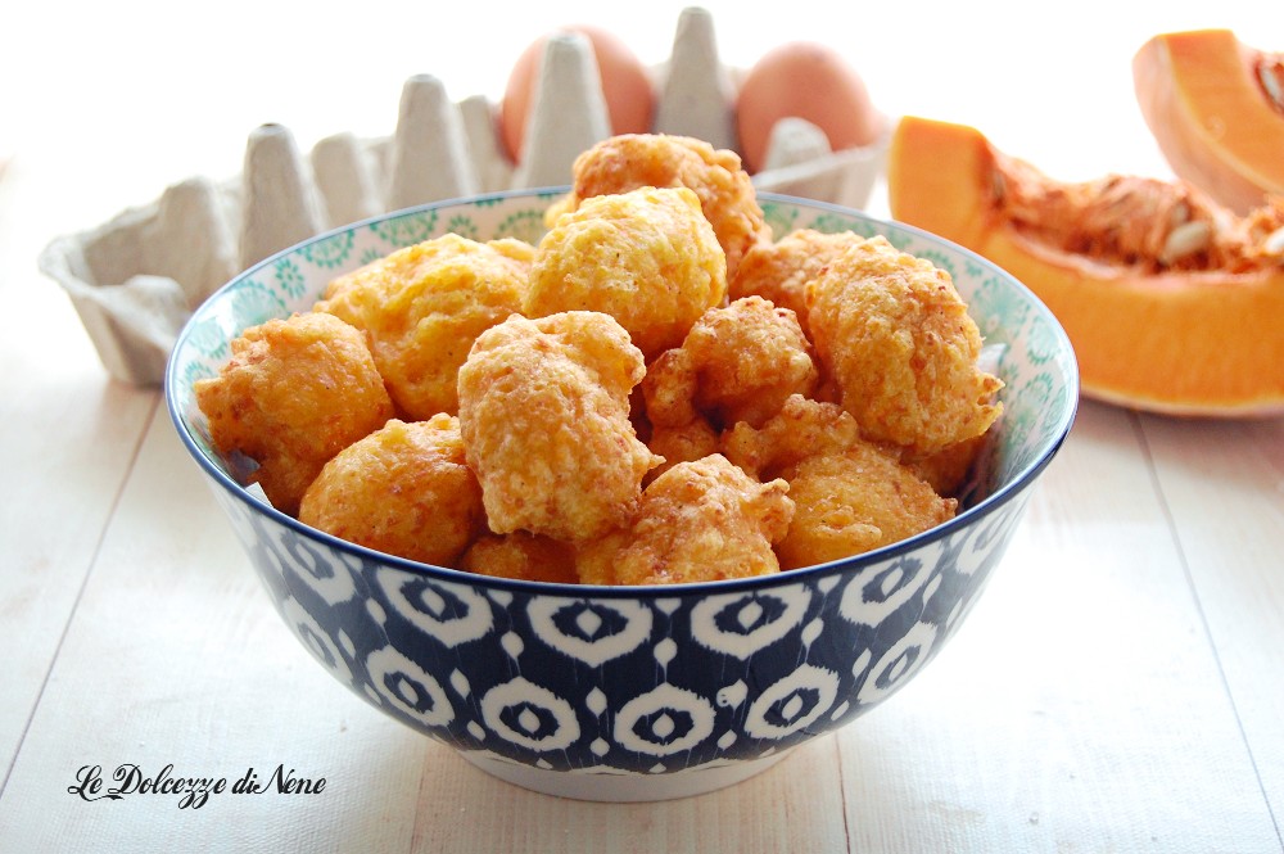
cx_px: 642
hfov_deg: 27.0
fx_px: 2673
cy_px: 427
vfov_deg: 18.2
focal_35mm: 75
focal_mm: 50
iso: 800
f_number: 5.6
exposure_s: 1/20
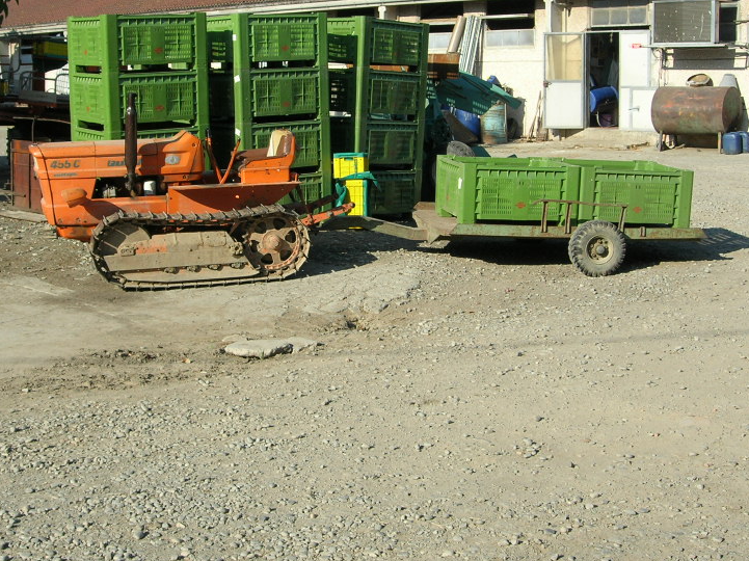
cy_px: 207
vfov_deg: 26.9
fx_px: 1168
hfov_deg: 35.5
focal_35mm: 54
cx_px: 314
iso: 64
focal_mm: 7.8
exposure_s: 1/466
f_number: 4.8
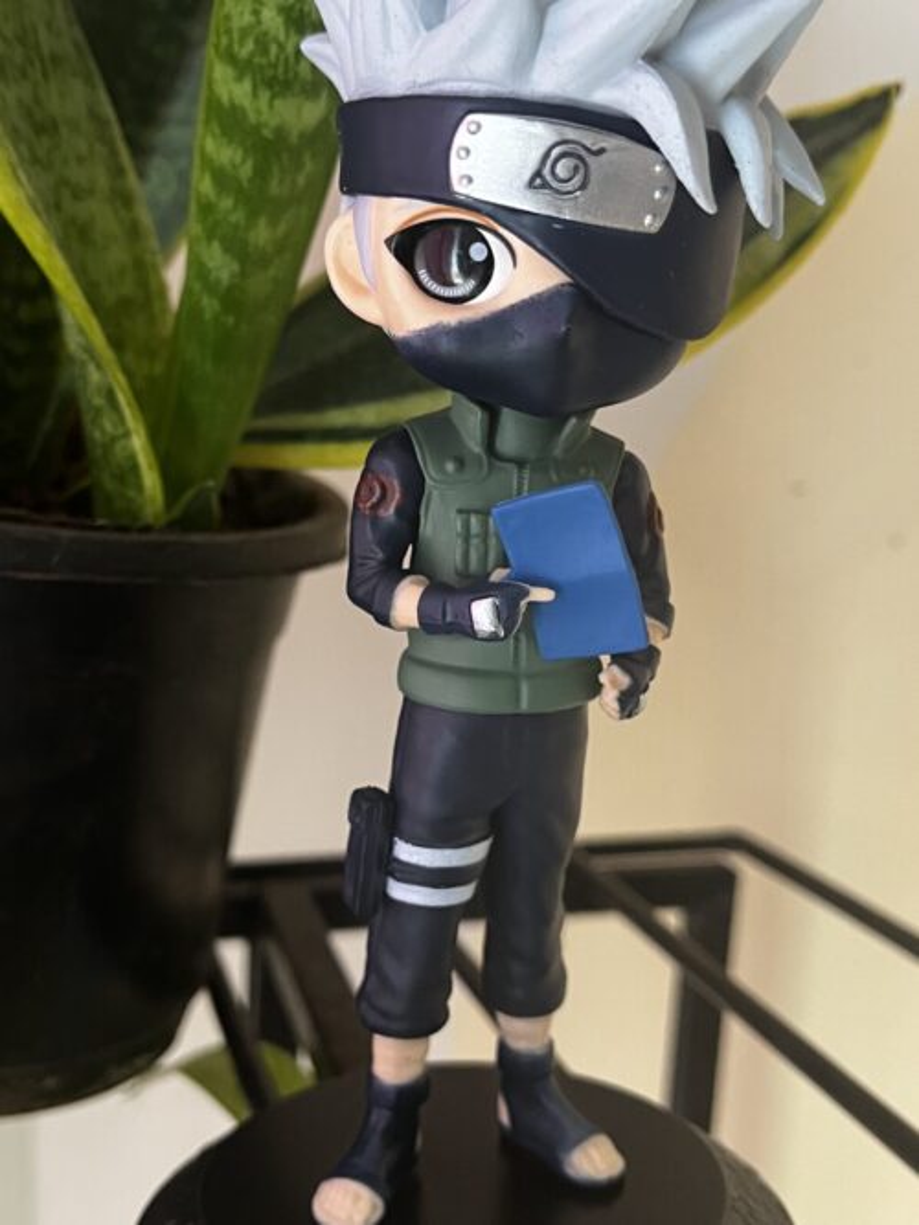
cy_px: 612
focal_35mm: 26
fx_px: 921
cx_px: 460
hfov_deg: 53.0
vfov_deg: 67.3
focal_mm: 5.1
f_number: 1.6
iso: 400
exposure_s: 1/60
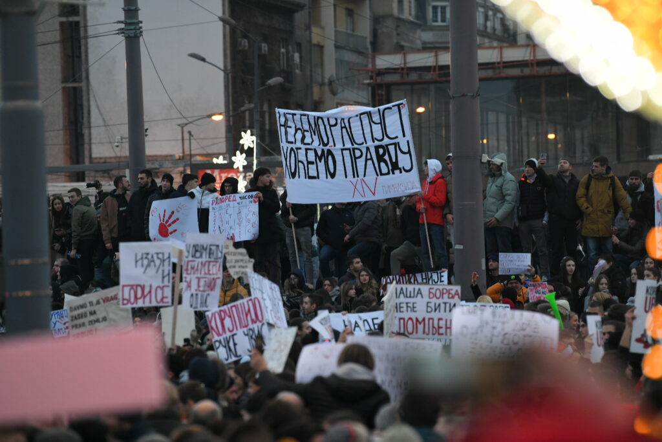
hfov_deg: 10.3
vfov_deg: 6.9
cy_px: 221
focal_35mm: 200
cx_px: 331
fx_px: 3678
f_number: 4
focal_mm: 200
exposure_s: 1/250
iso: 1600
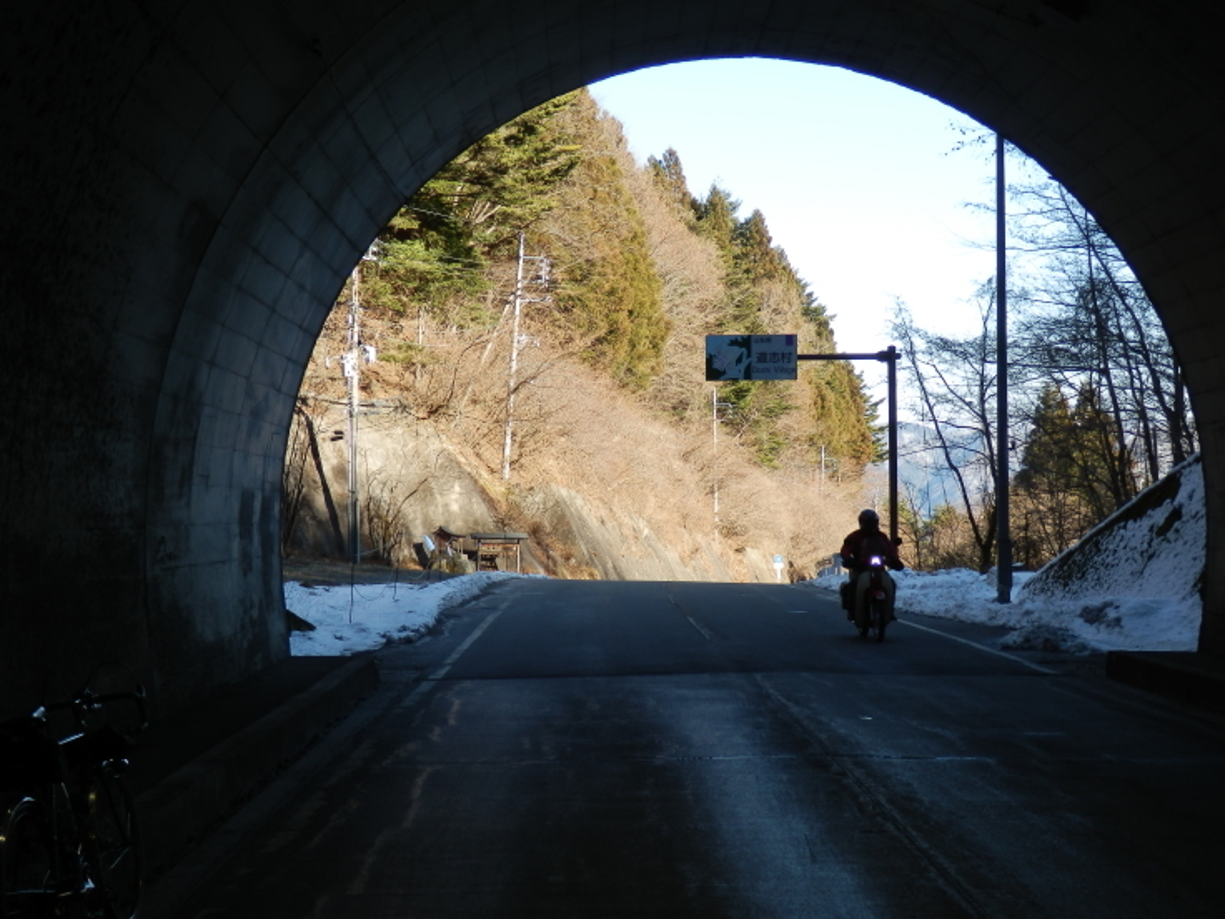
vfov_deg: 29.7
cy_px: 460
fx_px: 1734
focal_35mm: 49
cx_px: 612
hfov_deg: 38.9
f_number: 4
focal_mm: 8.9
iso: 80
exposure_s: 1/160
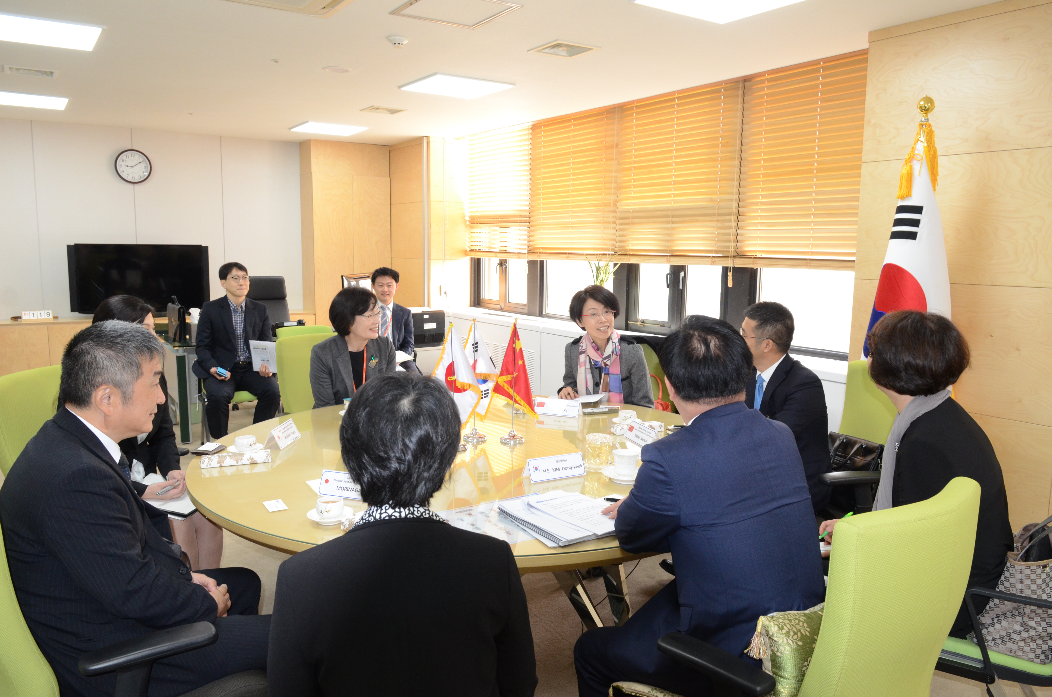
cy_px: 348
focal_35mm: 26
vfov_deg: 50.2
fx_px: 744
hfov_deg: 70.5
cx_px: 526
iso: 1250
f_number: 6.3
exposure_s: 1/80
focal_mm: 17
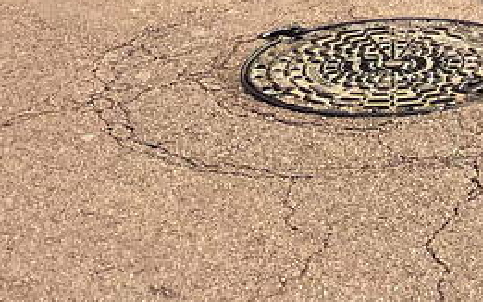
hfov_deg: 12.9
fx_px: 2000
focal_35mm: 152
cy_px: -641
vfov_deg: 7.5
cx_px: 766
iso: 32
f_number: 1.6
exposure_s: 1/2257
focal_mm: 4.2
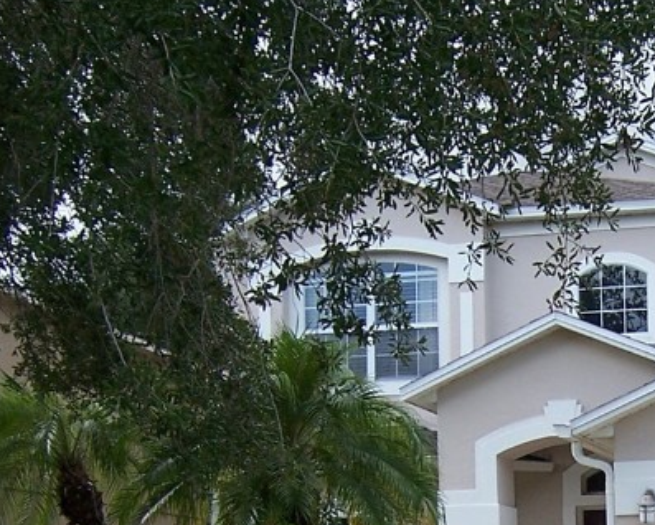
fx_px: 1610
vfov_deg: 17.8
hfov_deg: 22.2
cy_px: 596
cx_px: 647
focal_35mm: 83
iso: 80
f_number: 3.4
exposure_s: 1/250
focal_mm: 5.5
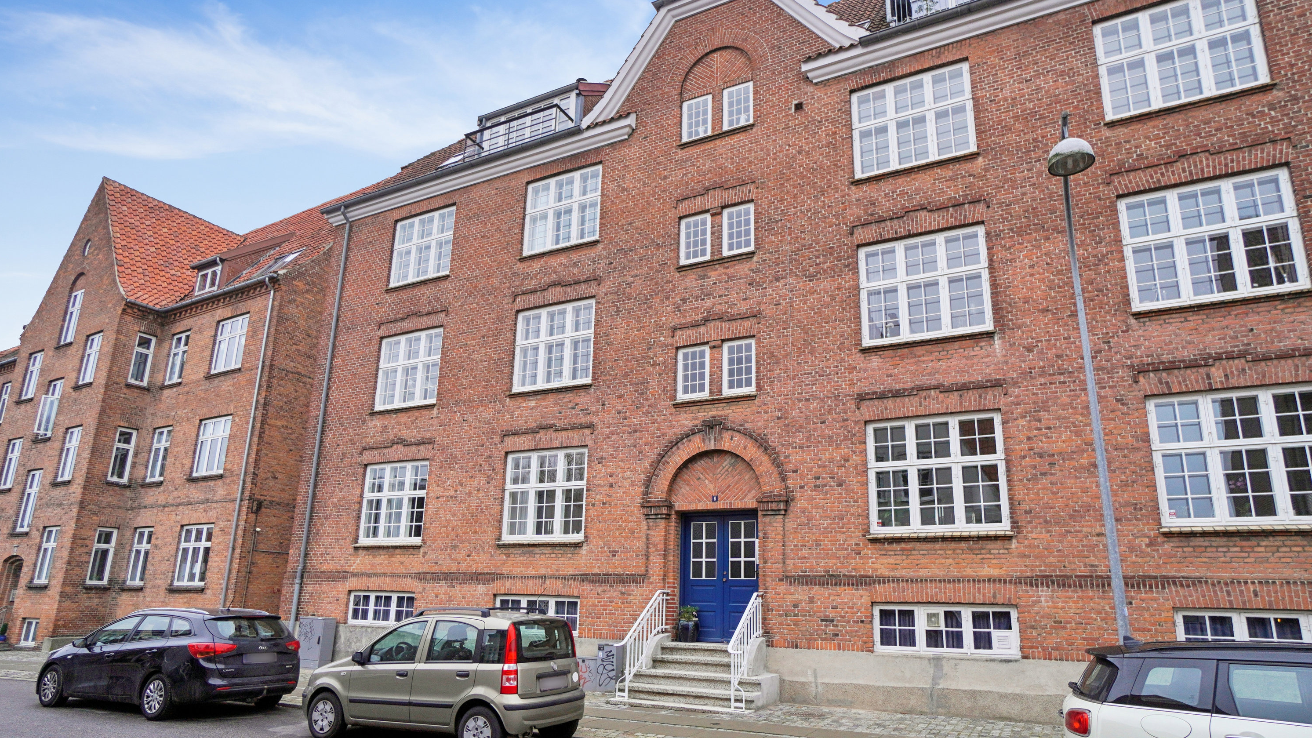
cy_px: 378
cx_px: 654
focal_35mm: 21
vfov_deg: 54.6
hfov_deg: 85.1
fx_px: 714
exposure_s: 1/320
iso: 200
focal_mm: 13
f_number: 4
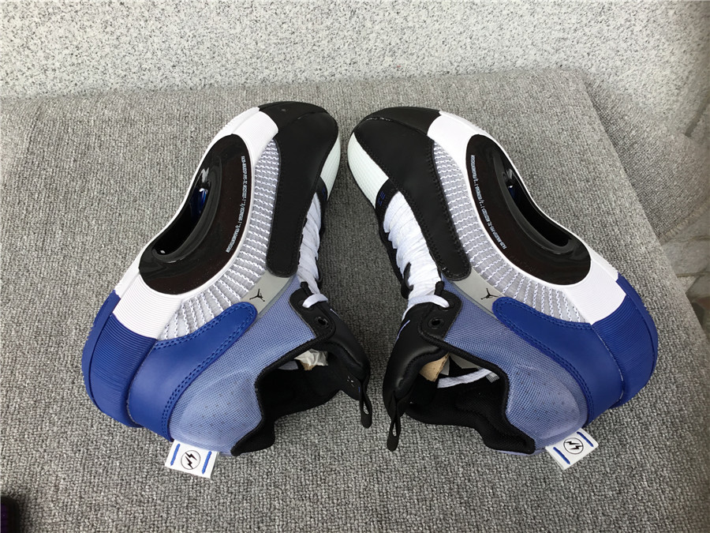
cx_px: 355
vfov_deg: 45.4
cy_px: 266
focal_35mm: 31
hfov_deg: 58.4
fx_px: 636
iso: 25
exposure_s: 1/100
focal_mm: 3.3
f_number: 2.4
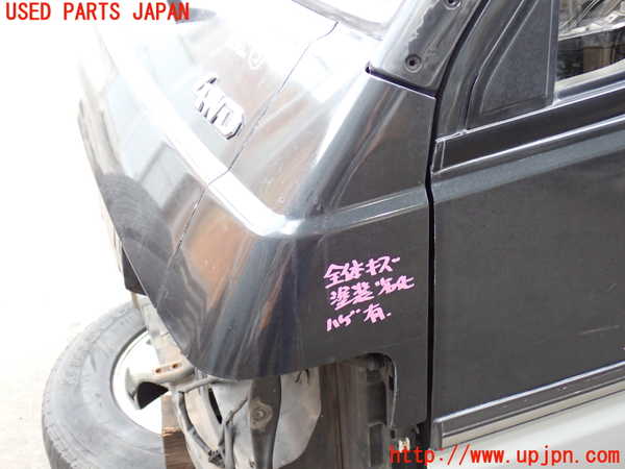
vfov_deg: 35.1
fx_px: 740
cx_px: 312
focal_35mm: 41
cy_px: 234
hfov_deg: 45.8
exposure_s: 1/40
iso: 500
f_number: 2.8
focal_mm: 7.31
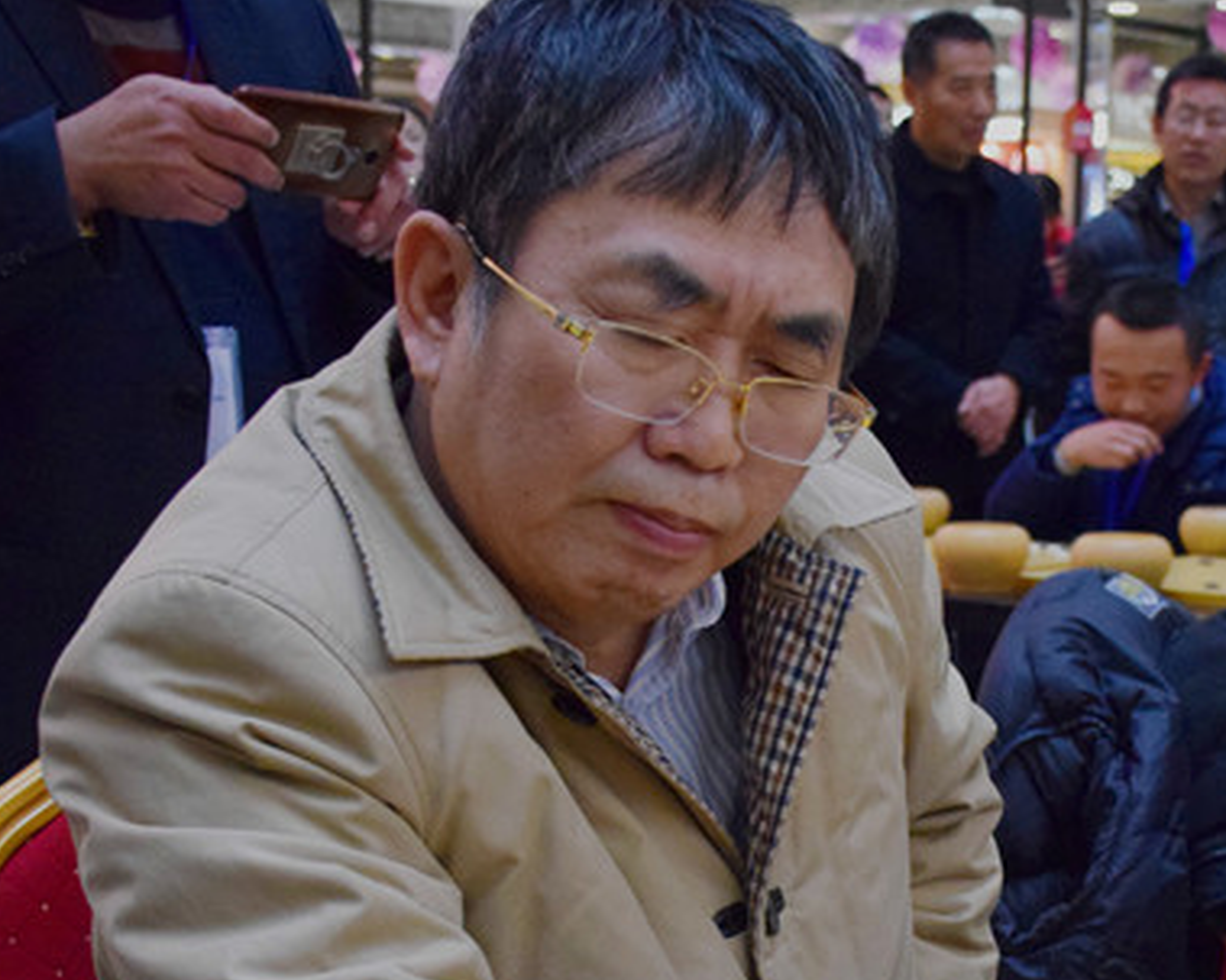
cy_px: 940
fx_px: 2945
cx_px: 1045
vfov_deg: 18.5
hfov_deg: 23.1
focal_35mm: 81
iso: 2500
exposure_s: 1/500
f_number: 3.8
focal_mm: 23
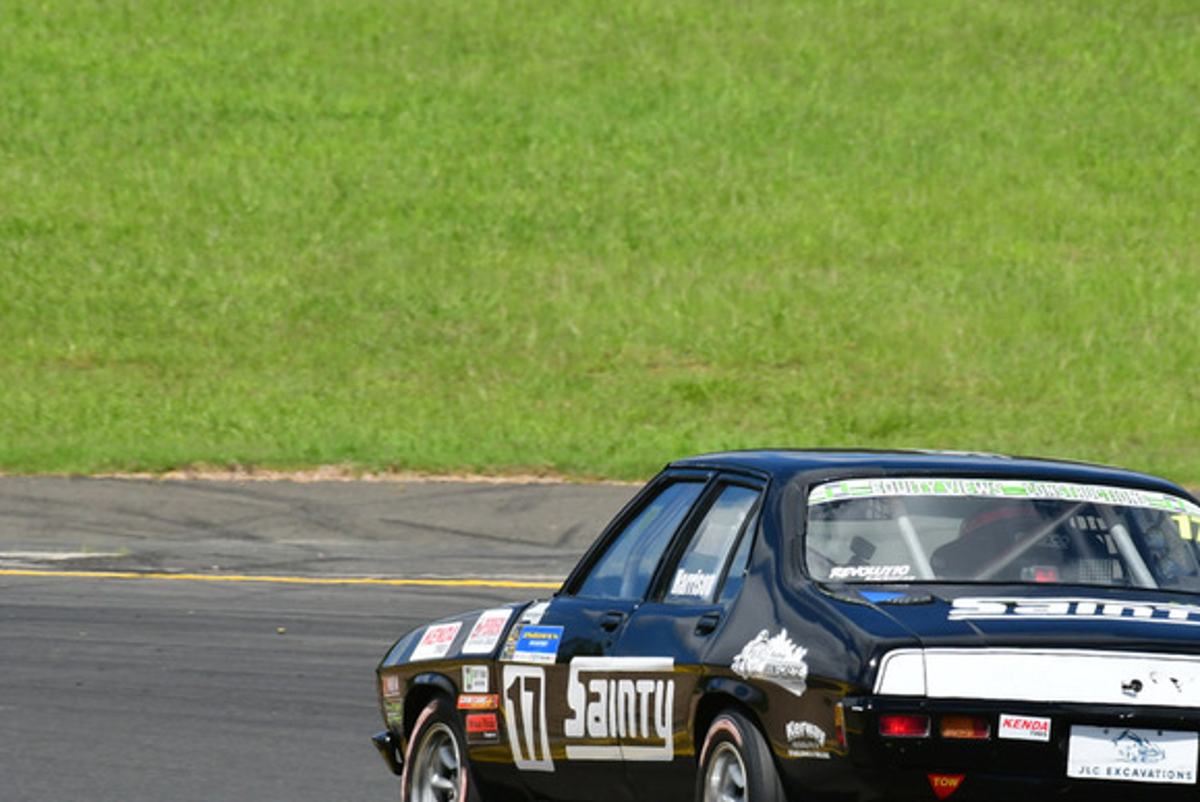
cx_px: 723
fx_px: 34558
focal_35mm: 1036
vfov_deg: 1.3
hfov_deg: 2.0
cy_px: 491
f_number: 13
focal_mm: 500
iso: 400
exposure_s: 1/500
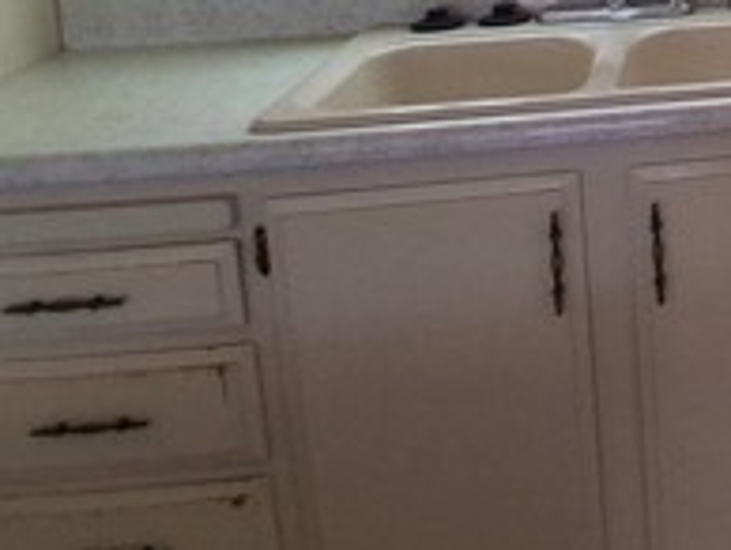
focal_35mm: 56
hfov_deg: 26.5
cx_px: 1051
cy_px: -98
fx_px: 1184
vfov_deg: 24.0
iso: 125
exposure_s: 1/60
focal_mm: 1.4
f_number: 2.2
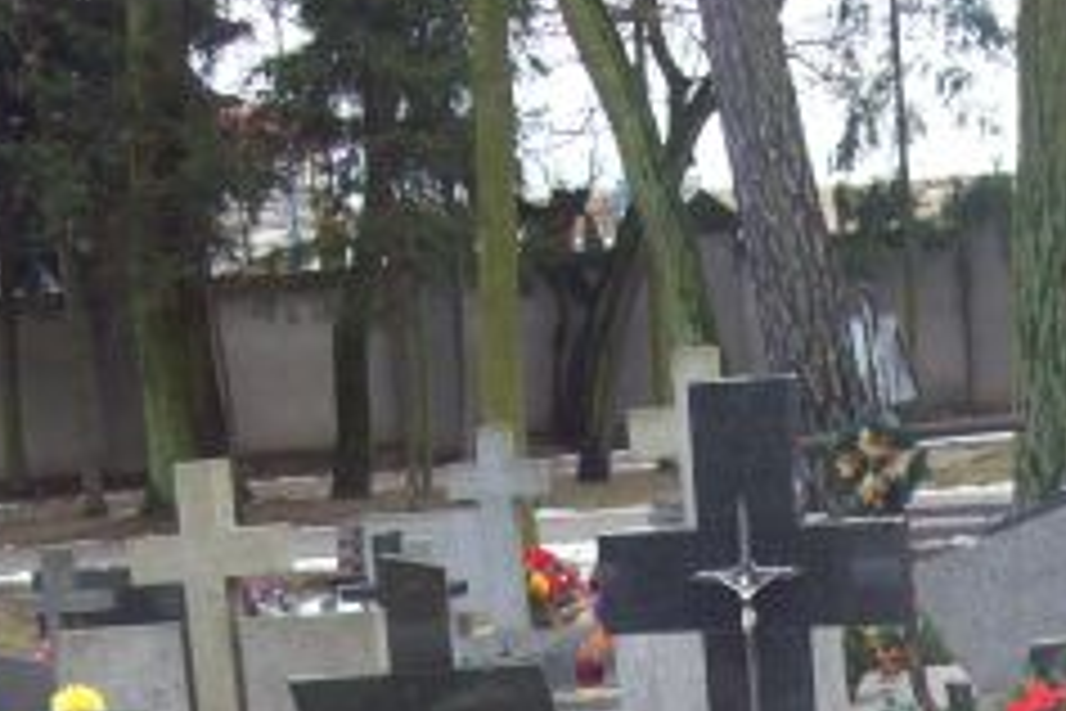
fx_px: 2990
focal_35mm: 101
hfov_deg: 20.1
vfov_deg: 13.0
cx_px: 792
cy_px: 1008
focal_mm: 6
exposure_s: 1/88.9
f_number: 2.7
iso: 80
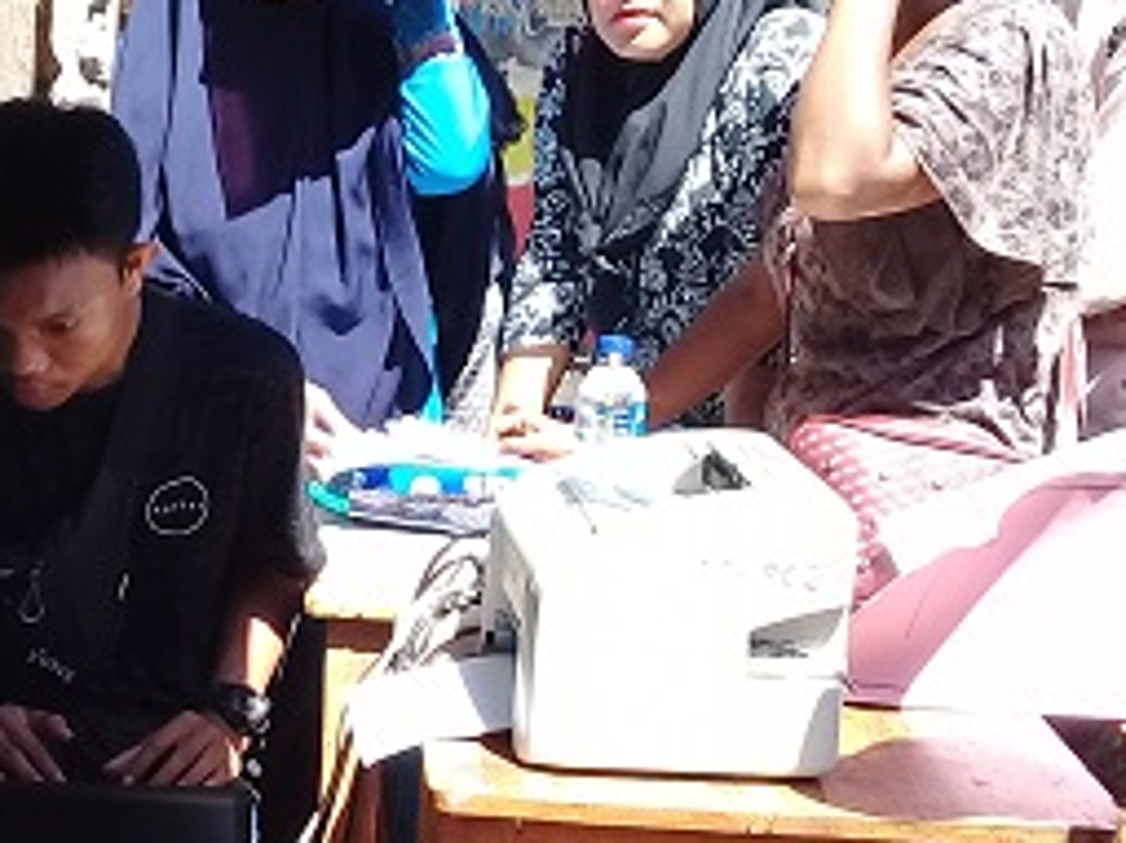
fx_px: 2764
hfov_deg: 22.4
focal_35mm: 85
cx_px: 84
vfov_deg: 17.3
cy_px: 576
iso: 50
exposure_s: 1/300
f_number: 2.2
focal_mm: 3.3
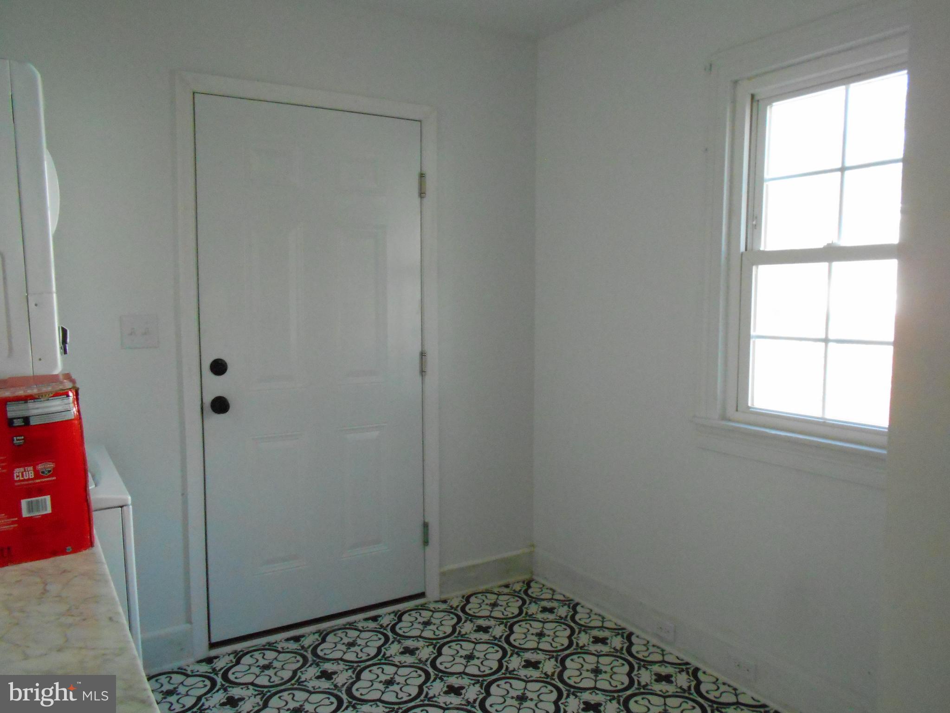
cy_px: 356
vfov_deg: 53.1
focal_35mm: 26
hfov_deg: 67.3
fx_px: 714
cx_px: 475
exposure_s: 1/200
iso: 800
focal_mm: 4.6
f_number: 3.2
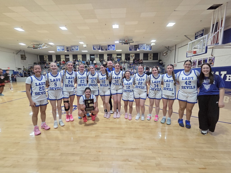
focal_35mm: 13
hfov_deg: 106.2
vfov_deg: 89.9
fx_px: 87
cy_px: 86
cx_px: 116
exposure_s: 1/60
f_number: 2.2
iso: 800
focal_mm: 2.2
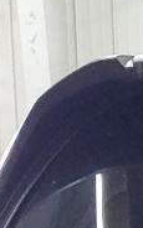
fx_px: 1497
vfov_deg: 7.8
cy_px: 629
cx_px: 538
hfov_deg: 5.0
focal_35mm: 240
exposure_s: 1/60.2
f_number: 1.5
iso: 133
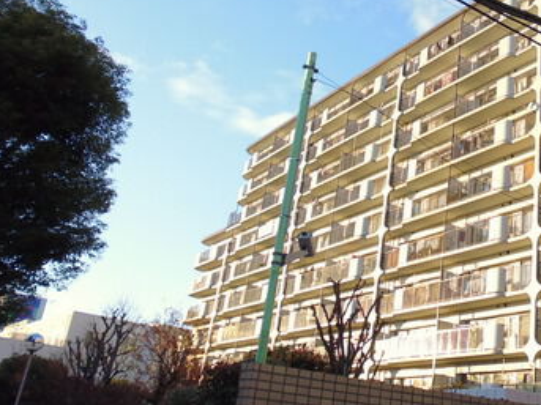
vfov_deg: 34.2
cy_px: 167
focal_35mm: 42
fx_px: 656
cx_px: 457
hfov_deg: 42.1
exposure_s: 1/400
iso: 160
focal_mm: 4.3
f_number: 2.8
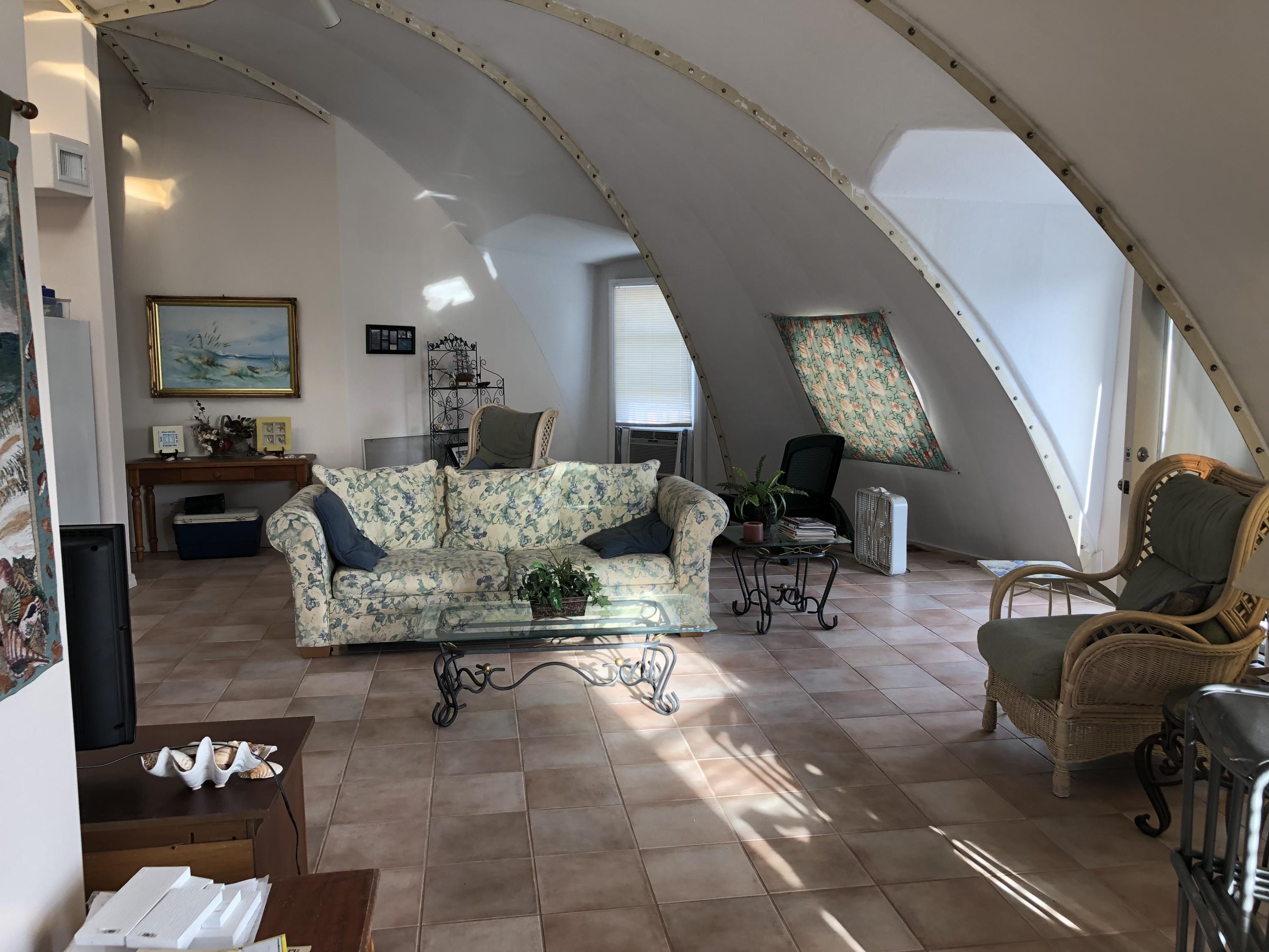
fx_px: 1026
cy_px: 476
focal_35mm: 28
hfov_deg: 63.4
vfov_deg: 49.7
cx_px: 634
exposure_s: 1/120
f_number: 1.8
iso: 64
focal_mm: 3.99
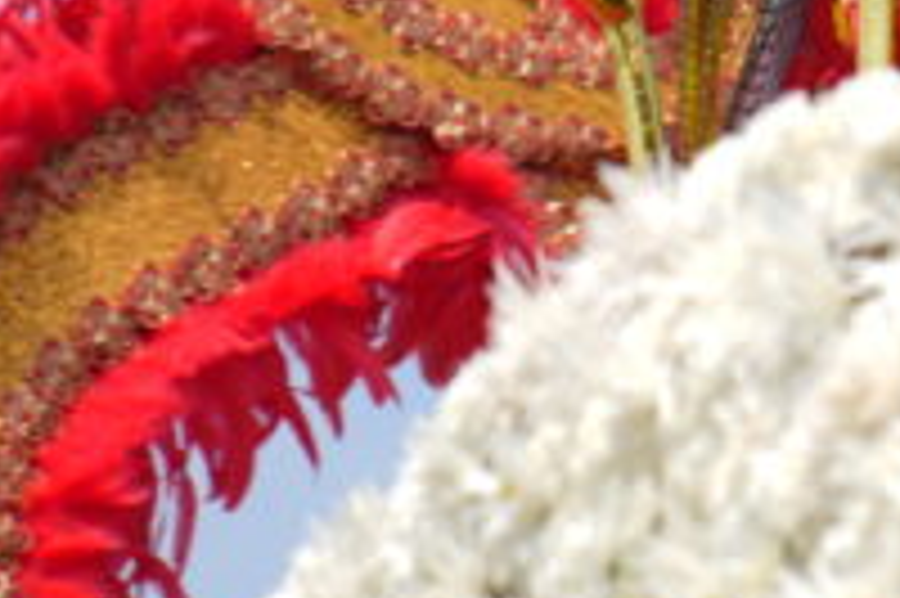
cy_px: -713
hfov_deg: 5.8
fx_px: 8743
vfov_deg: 3.9
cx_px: 1768
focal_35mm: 350
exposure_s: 1/1000
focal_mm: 70
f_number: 2.8
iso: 50
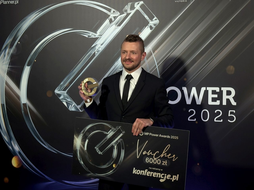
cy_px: 95
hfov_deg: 39.6
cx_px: 127
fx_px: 352
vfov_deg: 30.3
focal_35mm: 48
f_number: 1.78
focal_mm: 6.76
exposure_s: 1/663
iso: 64
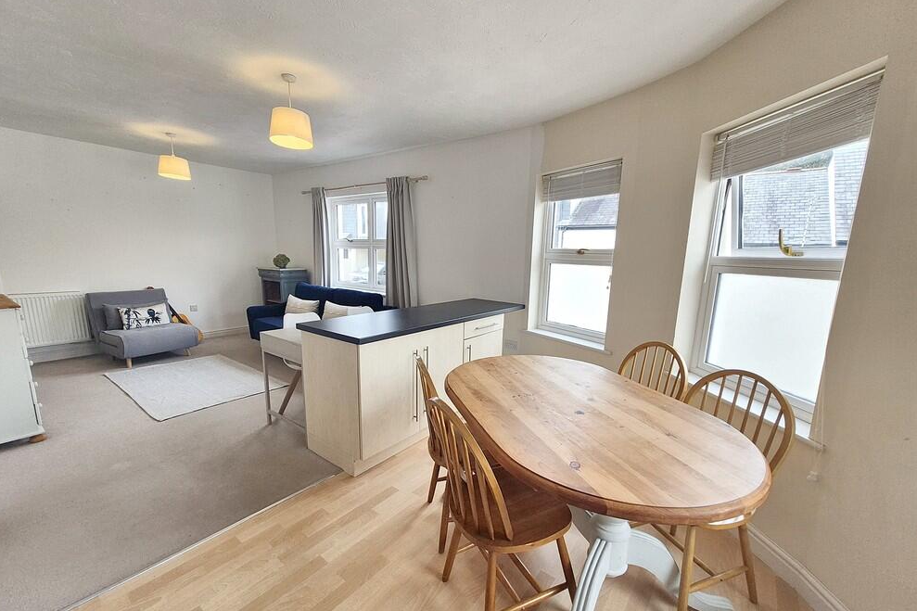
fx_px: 357
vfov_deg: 81.0
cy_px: 330
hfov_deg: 104.3
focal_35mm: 14
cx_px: 465
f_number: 2.2
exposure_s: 1/161
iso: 50
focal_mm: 1.7
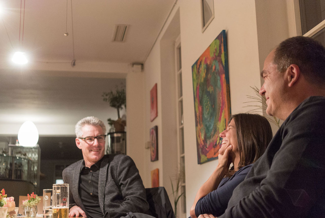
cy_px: 109
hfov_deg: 40.3
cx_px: 162
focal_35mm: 49
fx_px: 443
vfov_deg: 27.6
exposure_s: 1/30
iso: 560
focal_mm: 18.5
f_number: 1.8
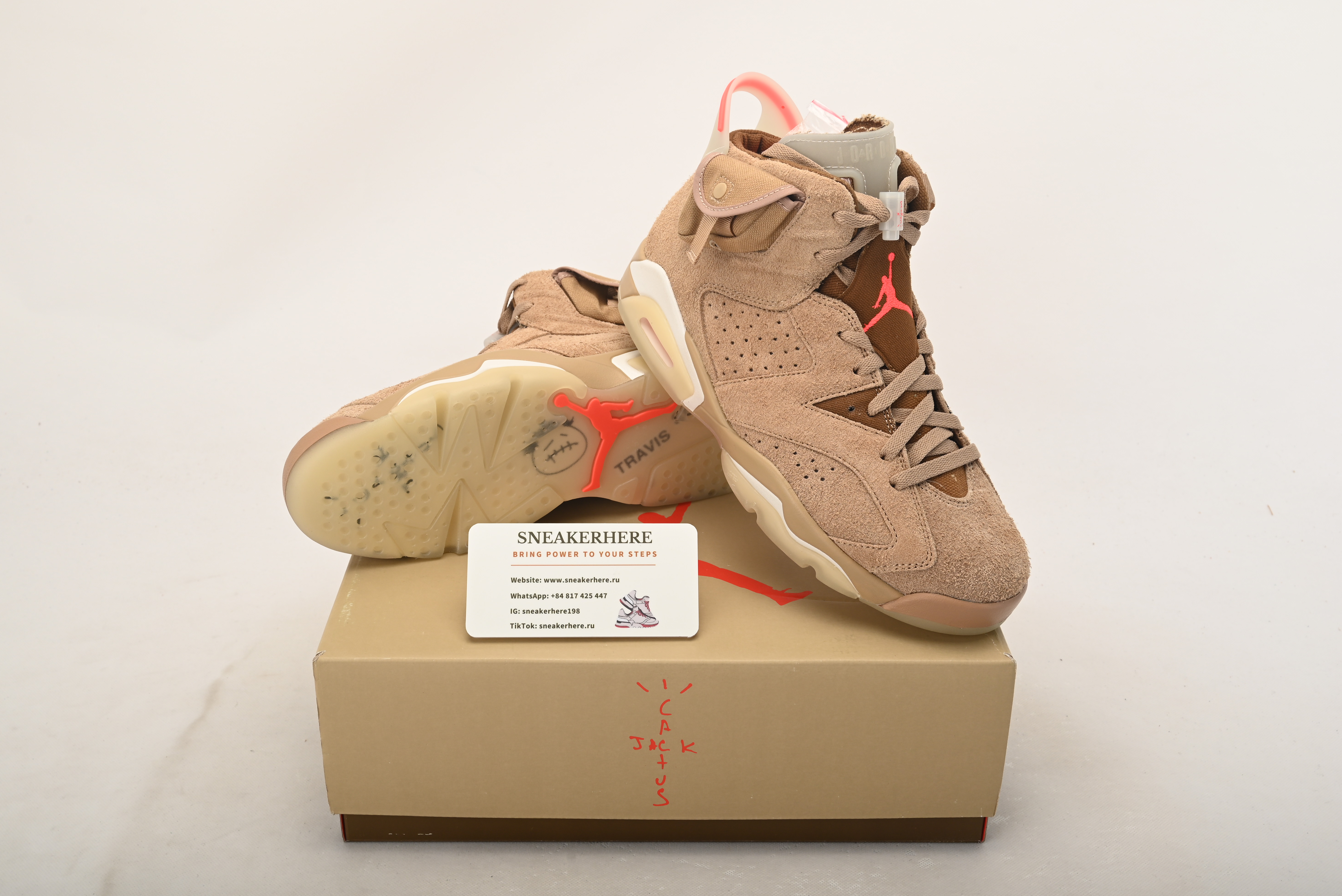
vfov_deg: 35.1
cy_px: 455
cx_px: 662
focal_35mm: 38
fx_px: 1417
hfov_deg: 50.7
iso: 100
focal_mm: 37
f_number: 11
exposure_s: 1/200
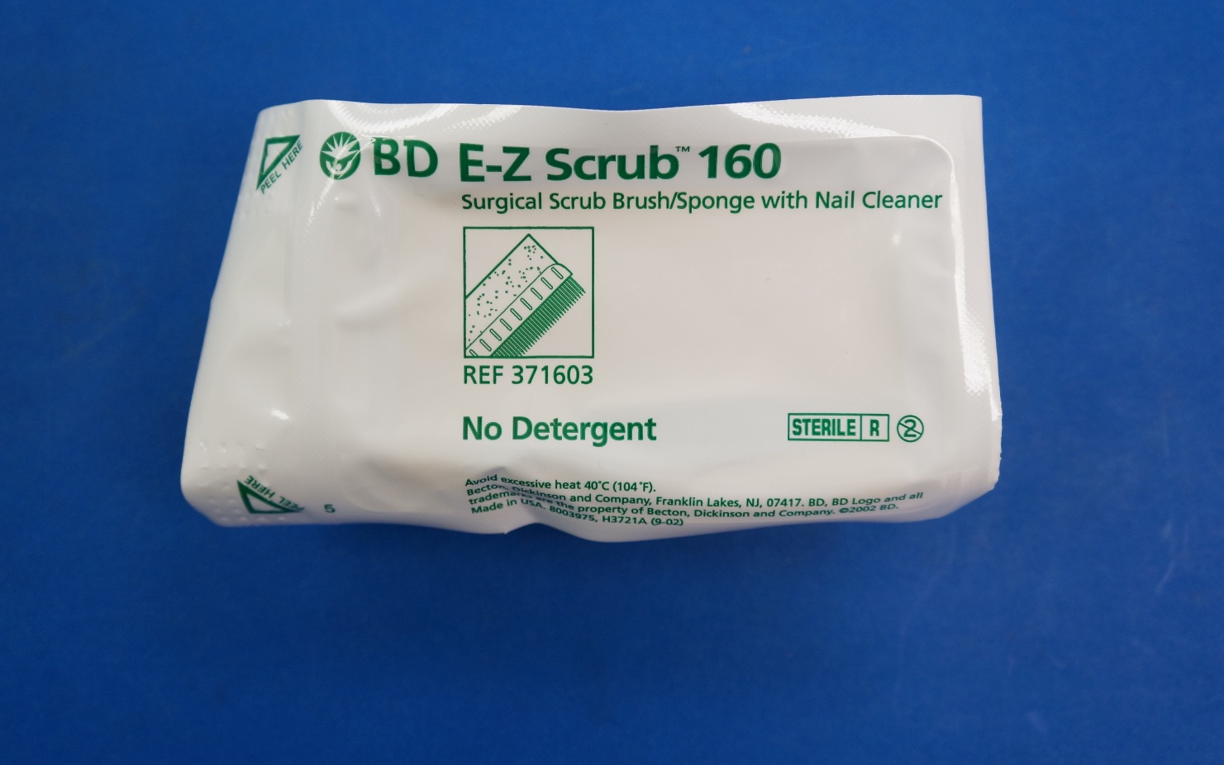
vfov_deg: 28.9
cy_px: 344
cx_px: 598
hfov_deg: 44.8
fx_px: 1486
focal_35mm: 45
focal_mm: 27
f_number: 4.5
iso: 400
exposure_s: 1/80
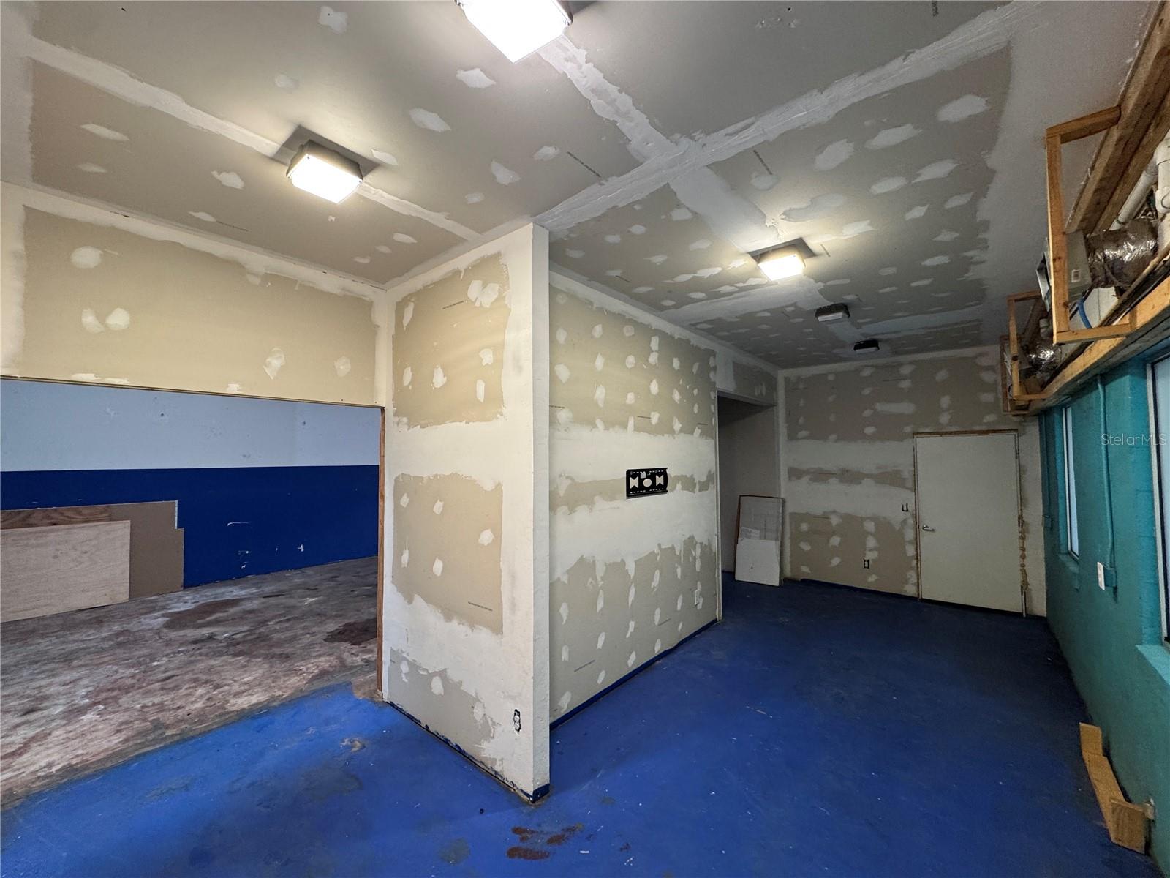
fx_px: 473
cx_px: 585
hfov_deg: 102.1
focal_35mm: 14
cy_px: 439
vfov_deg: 85.7
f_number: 2.2
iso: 200
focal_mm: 2.22
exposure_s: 1/60
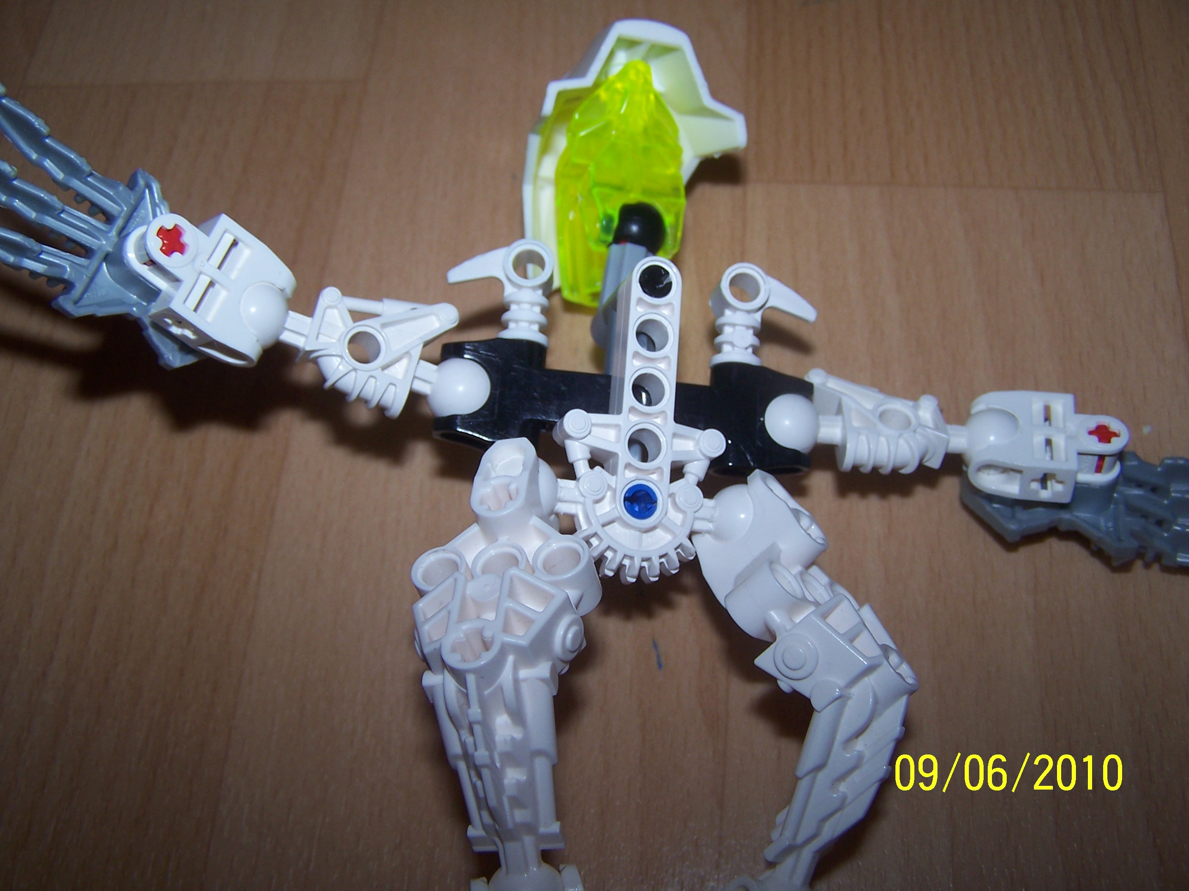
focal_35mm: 38
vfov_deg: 37.7
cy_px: 446
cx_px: 594
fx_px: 1305
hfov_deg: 49.0
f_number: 2.8
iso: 80
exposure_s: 1/60
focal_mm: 6.3
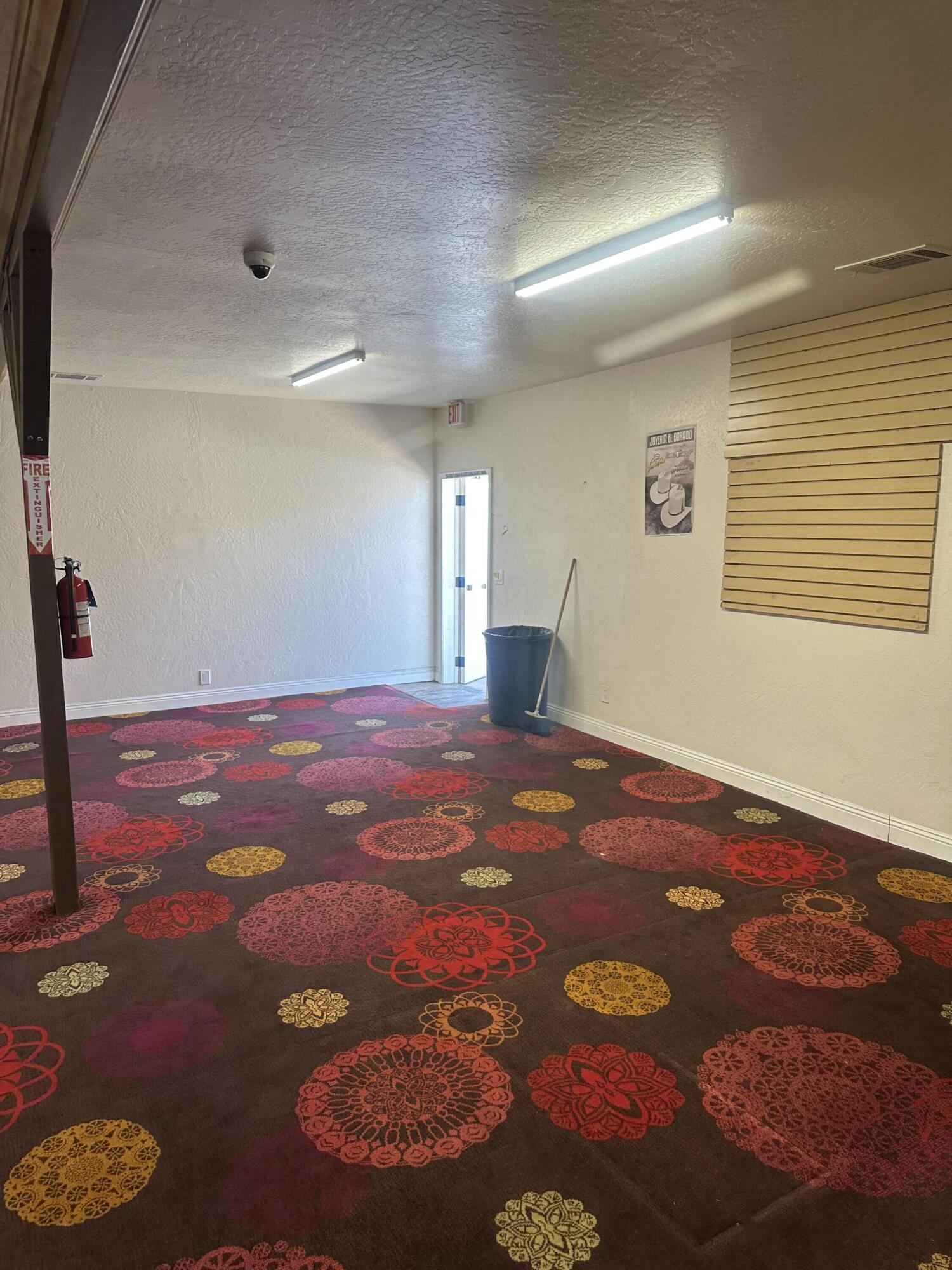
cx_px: 476
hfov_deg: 56.8
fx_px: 880
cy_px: 635
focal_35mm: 24
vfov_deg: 71.6
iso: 125
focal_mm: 6.86
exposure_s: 1/120
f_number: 1.78
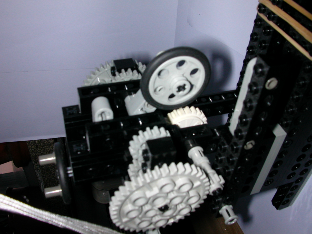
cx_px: 156
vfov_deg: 38.7
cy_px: 117
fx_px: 333
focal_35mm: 37
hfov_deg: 50.1
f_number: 4.5
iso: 100
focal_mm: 5.6
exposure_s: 1/59.9
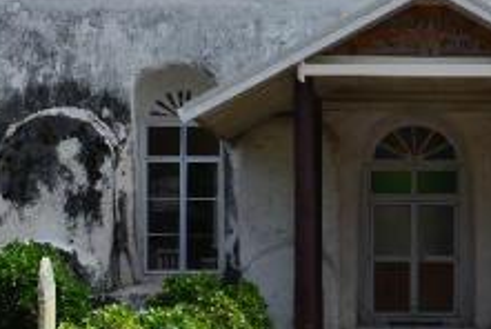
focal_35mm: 123
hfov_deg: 16.5
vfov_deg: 11.2
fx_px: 1680
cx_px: 411
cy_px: 178
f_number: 11
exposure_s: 1/500
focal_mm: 34
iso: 200
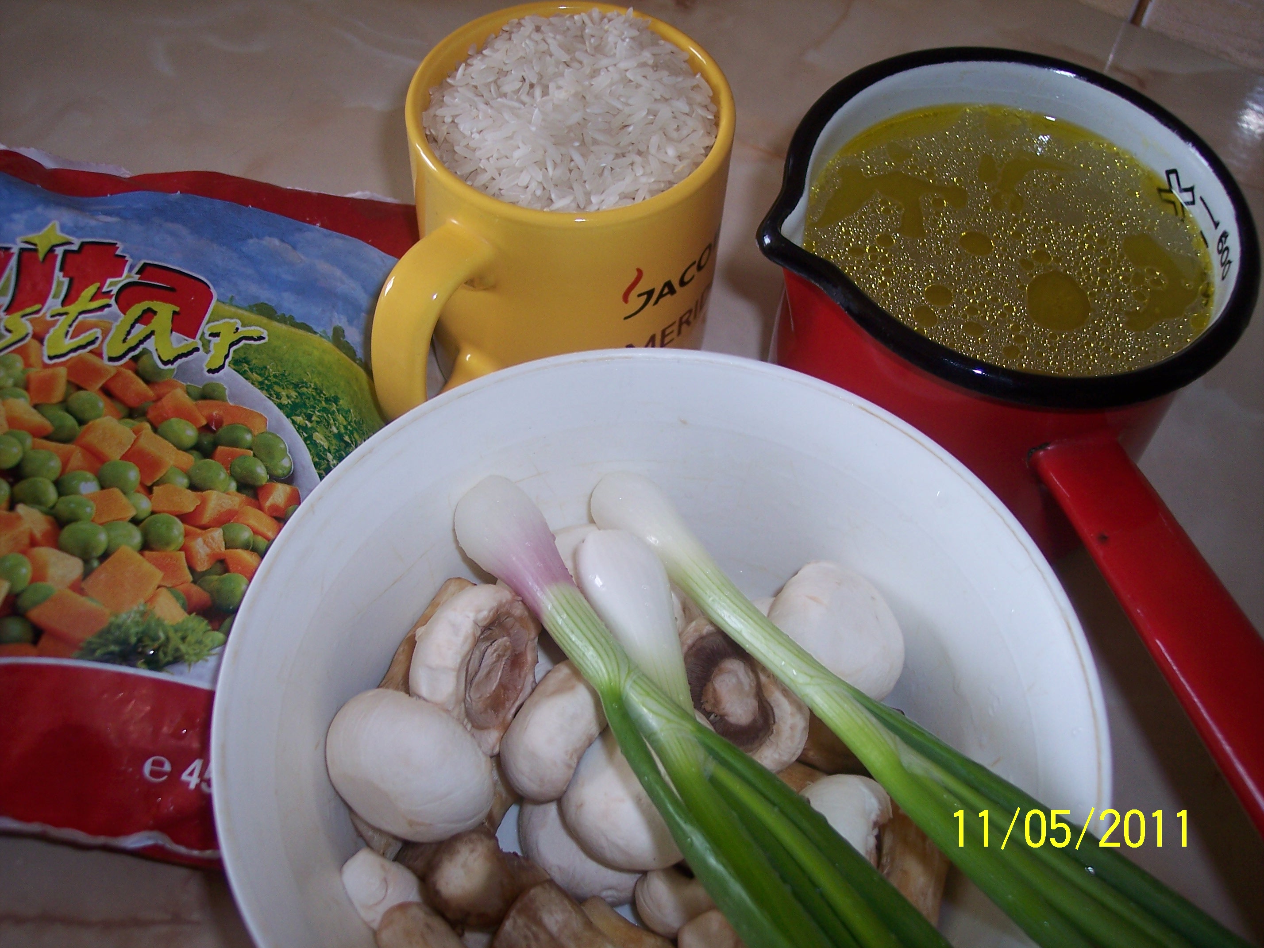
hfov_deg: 47.9
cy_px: 474
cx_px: 632
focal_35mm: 39
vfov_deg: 36.8
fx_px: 1424
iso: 100
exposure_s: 1/60
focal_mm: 8
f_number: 2.8
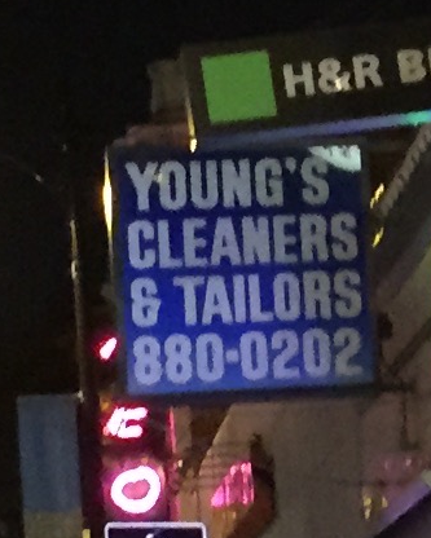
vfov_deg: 8.7
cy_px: 243
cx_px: 815
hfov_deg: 6.8
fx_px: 3538
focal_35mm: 222
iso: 320
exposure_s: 1/15
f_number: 2.2
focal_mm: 4.15
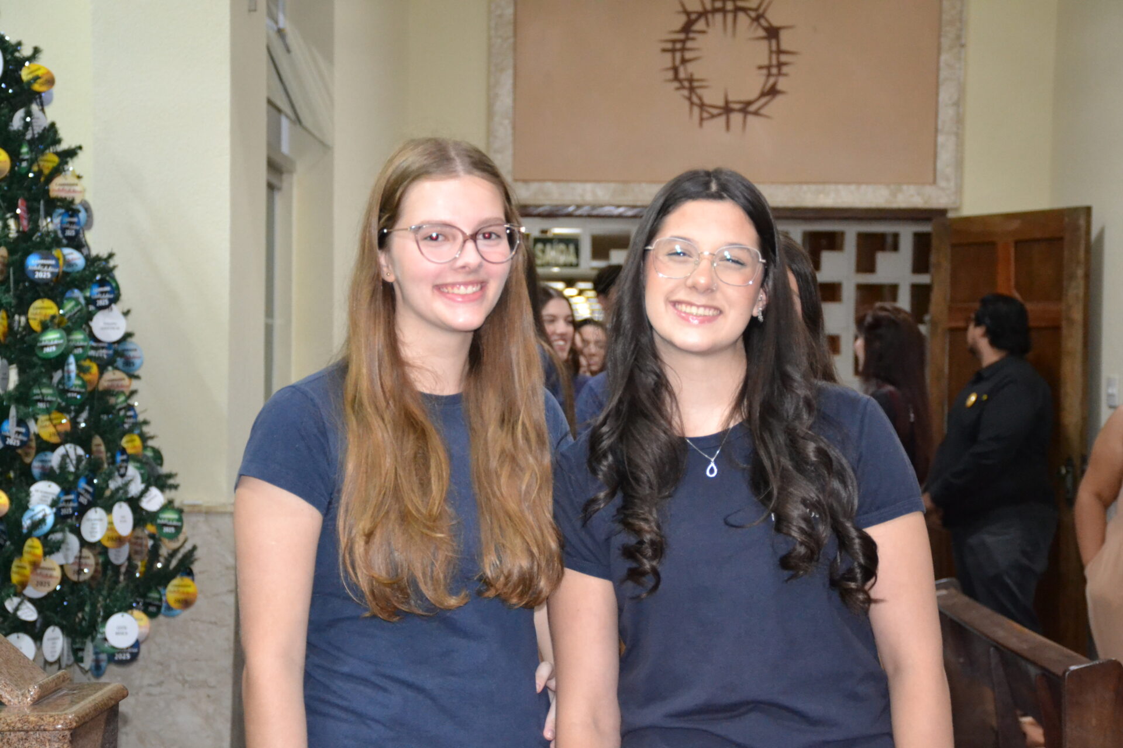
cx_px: 562
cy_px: 374
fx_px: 2620
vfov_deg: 16.3
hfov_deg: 24.2
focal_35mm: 84
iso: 3200
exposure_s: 1/60
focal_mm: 56
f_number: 4.8
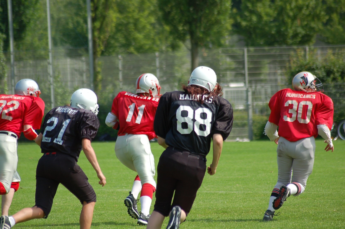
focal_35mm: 292
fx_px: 2798
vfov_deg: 4.7
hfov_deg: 7.1
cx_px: 172
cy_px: 114
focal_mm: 195
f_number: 5
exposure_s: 1/1000
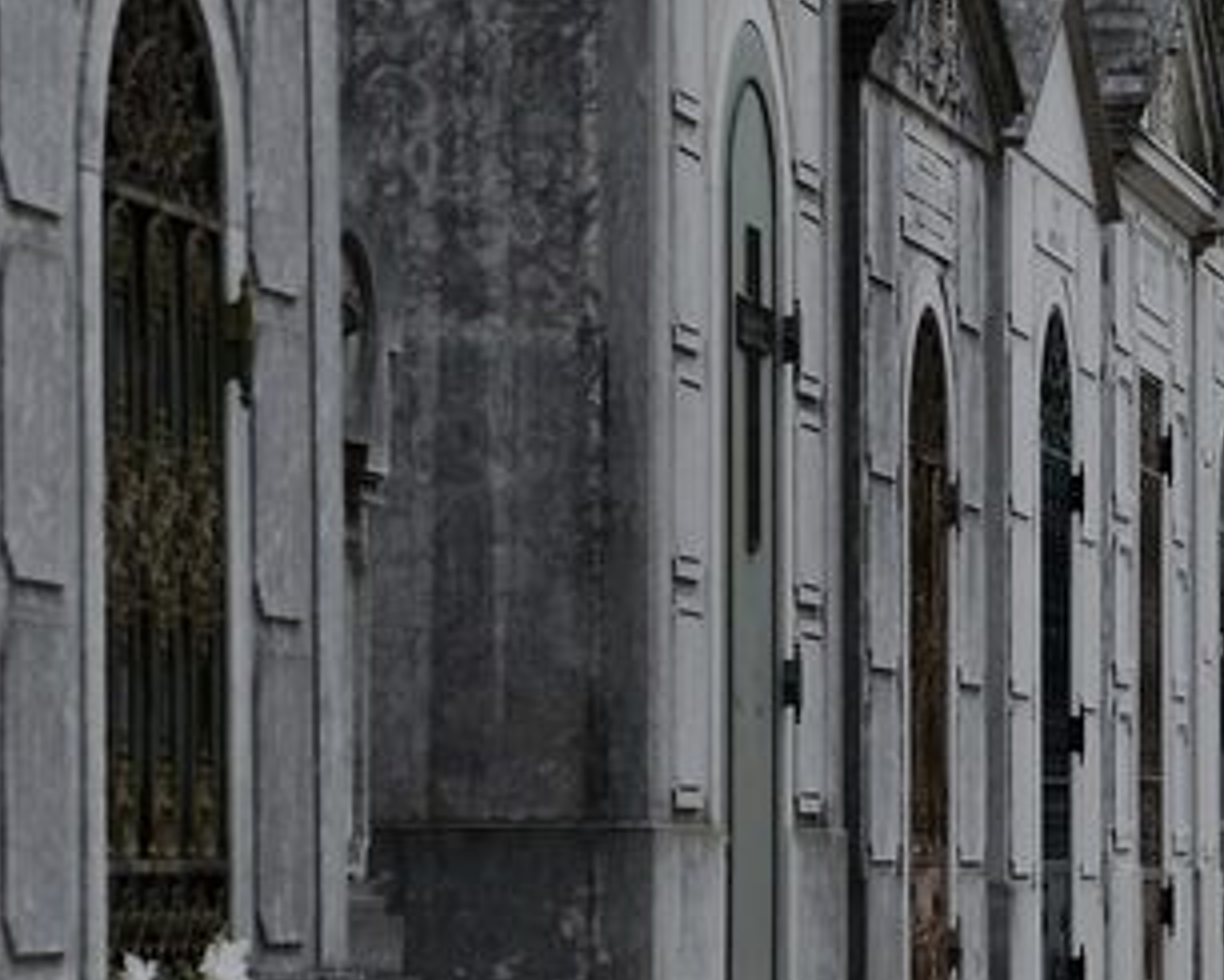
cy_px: 782
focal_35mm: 193
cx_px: 1008
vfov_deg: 8.0
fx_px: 6994
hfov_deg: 10.0
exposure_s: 1/640
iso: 320
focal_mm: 70
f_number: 5.6
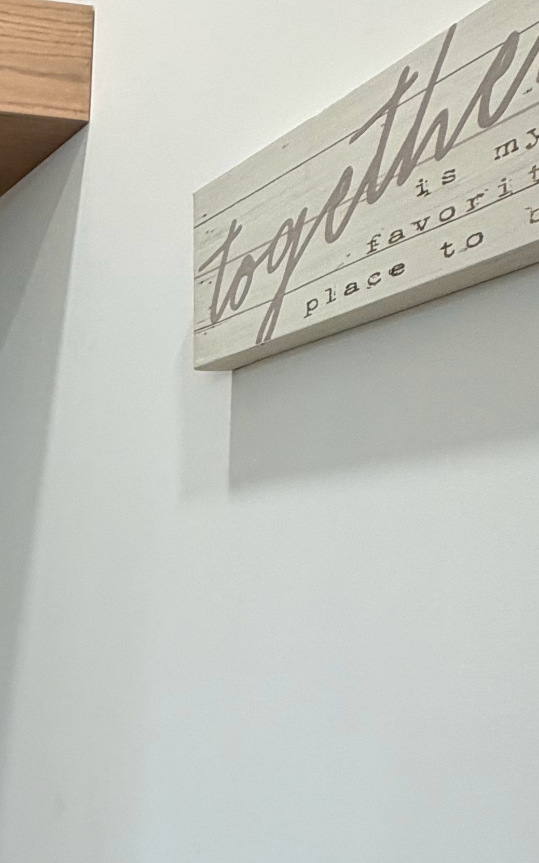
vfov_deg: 38.2
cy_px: 679
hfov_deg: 21.9
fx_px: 1198
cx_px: -220
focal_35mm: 51
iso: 200
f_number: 2.2
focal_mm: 2.22
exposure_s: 1/60
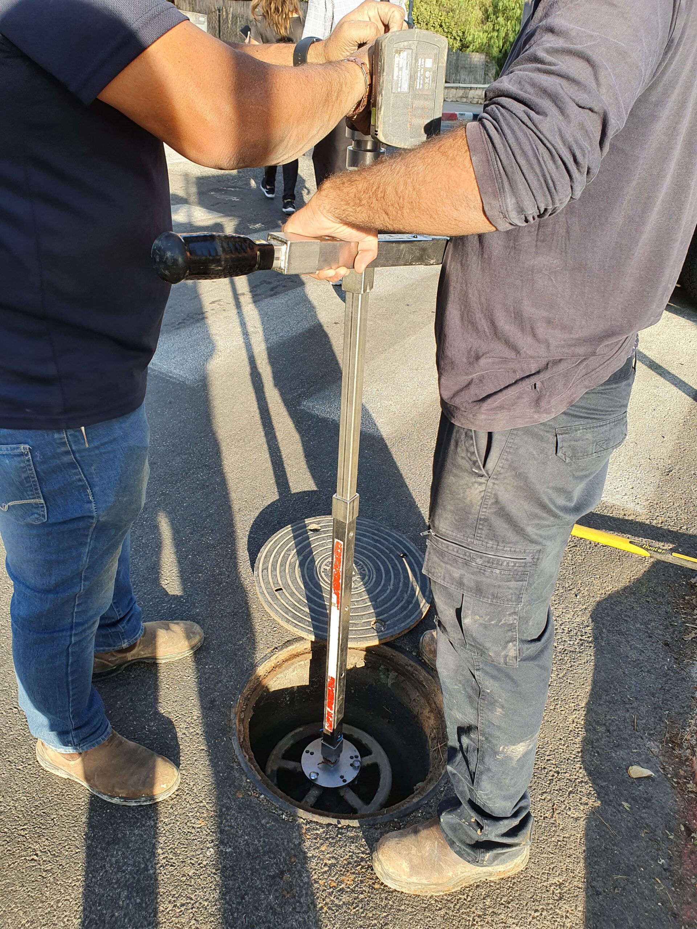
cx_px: 348
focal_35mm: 26
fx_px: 698
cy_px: 464
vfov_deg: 67.3
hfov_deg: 53.1
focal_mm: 4.32
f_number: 2.4
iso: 50
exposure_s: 1/377
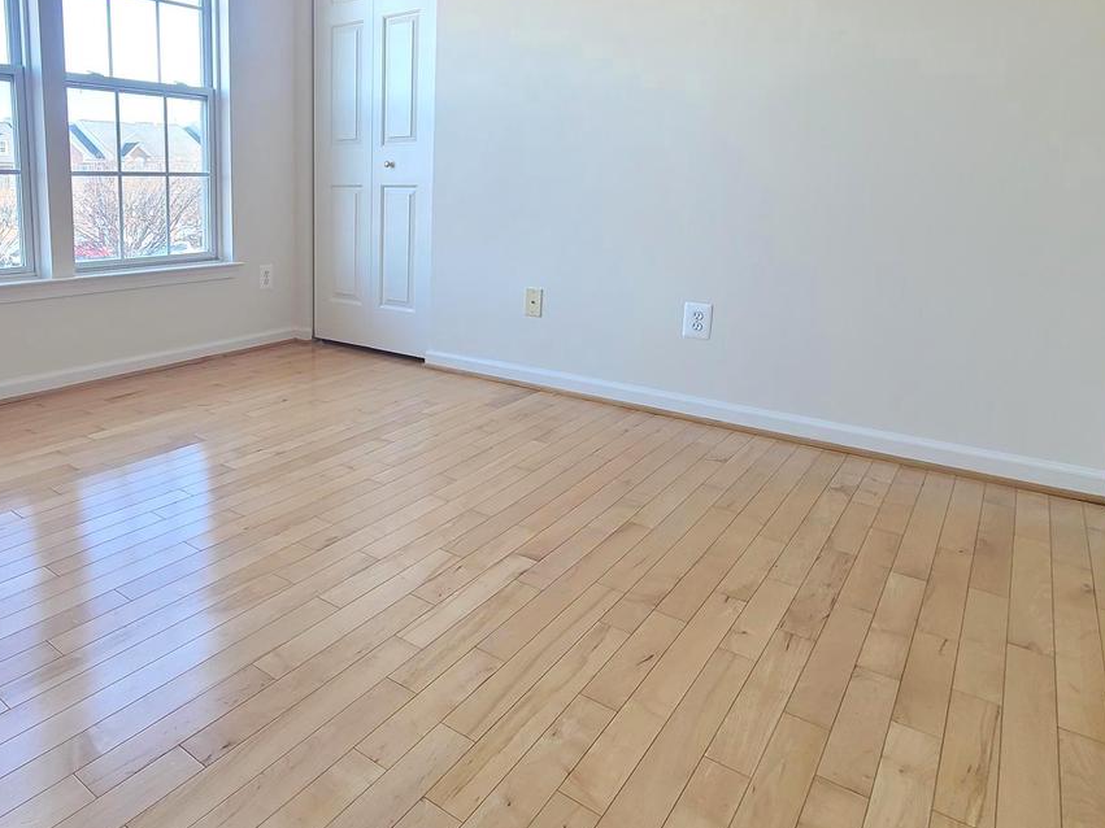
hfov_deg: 71.7
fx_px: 702
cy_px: 292
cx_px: 291
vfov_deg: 60.0
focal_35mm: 22
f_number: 2.2
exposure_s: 1/60
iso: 100
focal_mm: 2.2
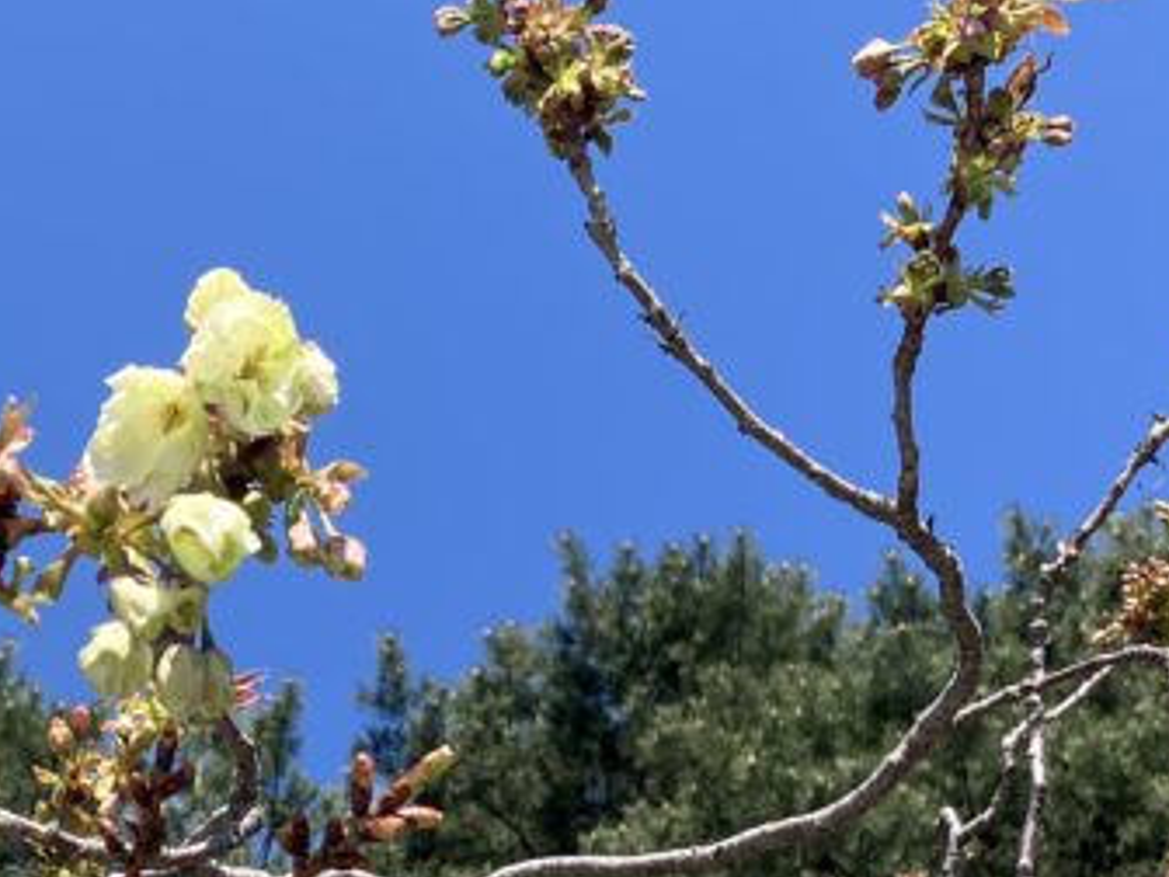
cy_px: 748
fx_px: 3006
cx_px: 228
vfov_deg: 16.4
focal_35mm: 89
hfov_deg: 21.7
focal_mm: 3.99
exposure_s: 1/1033
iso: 32
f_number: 1.8
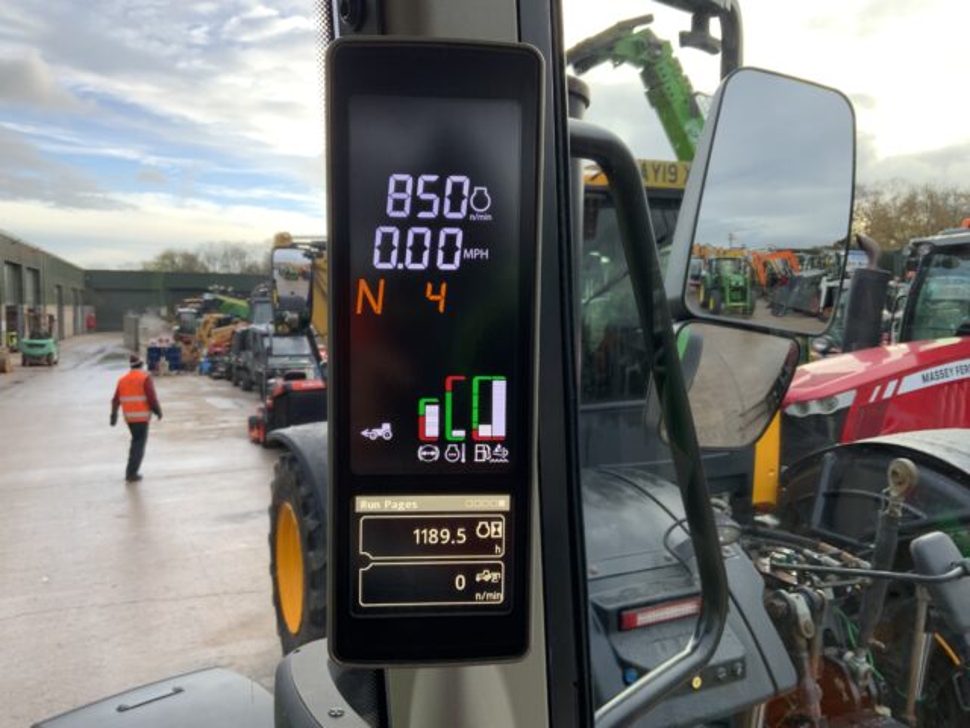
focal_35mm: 29
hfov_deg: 61.7
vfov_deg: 48.2
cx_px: 485
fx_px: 813
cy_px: 364
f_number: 1.8
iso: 16
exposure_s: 1/128
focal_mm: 3
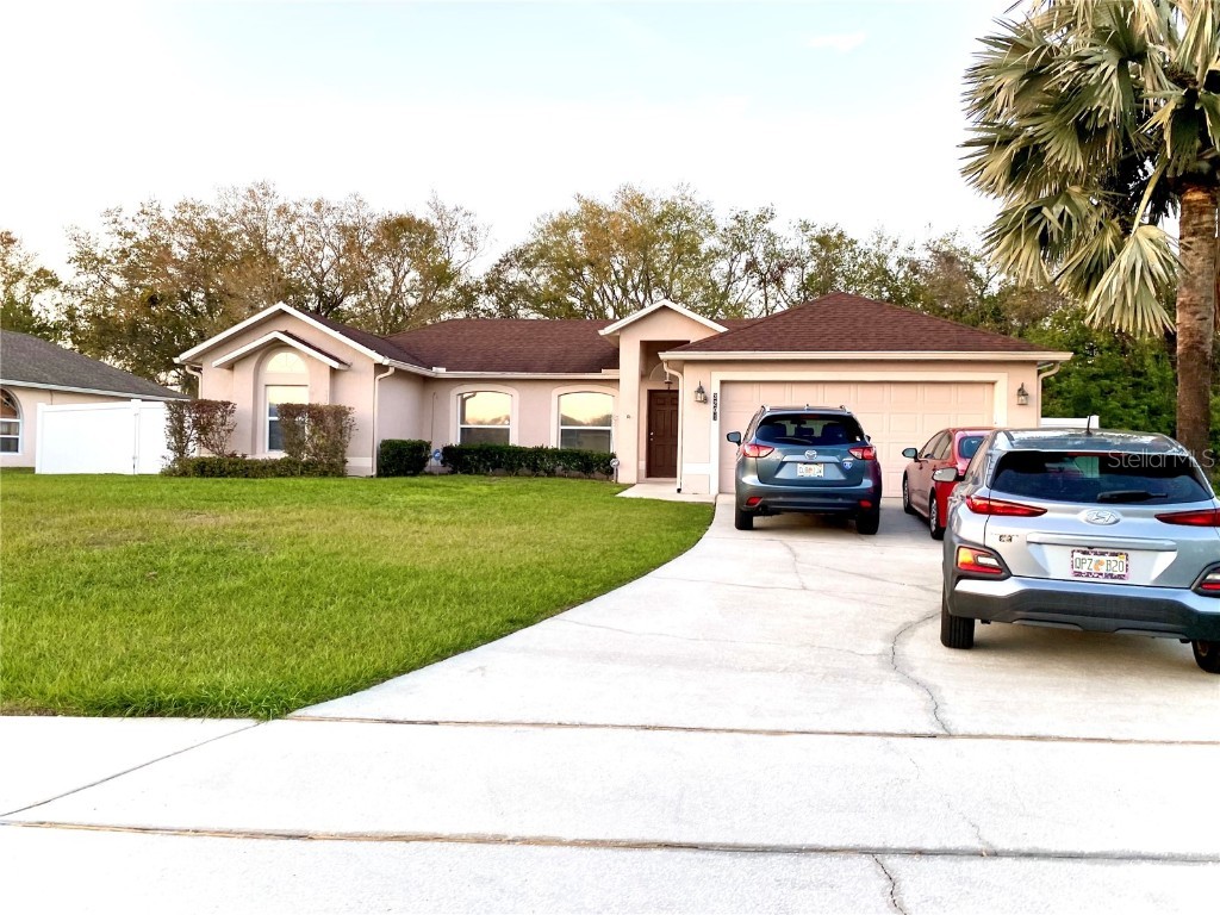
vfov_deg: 53.1
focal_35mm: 26
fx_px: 916
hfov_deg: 67.3
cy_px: 458
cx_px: 610
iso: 40
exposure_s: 1/122
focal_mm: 4.25
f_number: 1.8
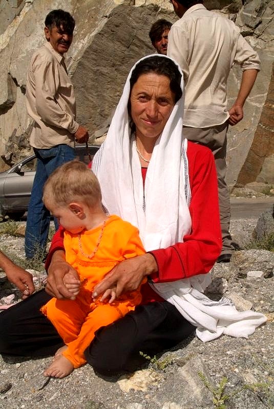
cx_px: 137
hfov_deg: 28.7
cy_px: 204
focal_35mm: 47
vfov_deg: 41.9
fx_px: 535
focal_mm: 31
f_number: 27
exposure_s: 1/125
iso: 400
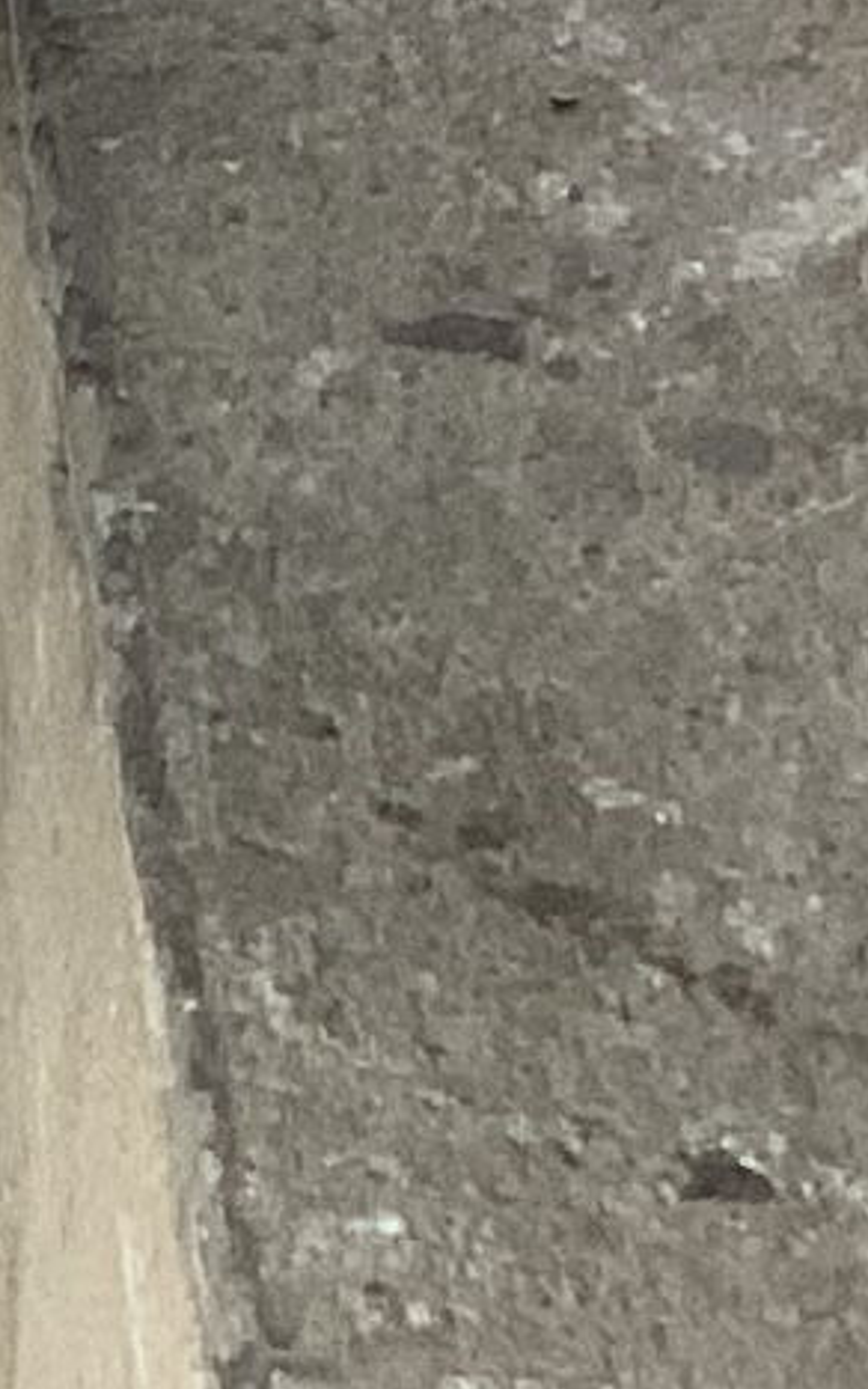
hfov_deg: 2.6
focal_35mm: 476
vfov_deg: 4.3
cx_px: -3454
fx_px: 18011
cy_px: -1535
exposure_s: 1/122
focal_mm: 6
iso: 40
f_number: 2.4
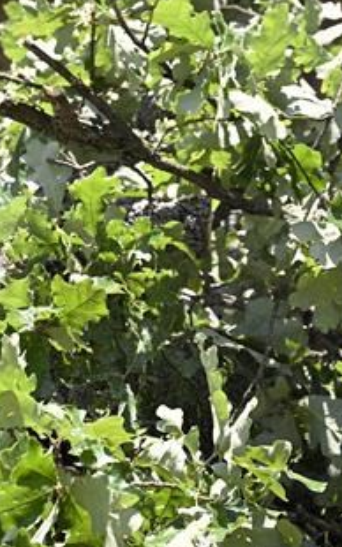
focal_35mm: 149
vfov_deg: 14.0
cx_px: -78
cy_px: 180
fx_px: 2225
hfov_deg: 8.7
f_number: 4
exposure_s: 1/250
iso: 64
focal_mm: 70
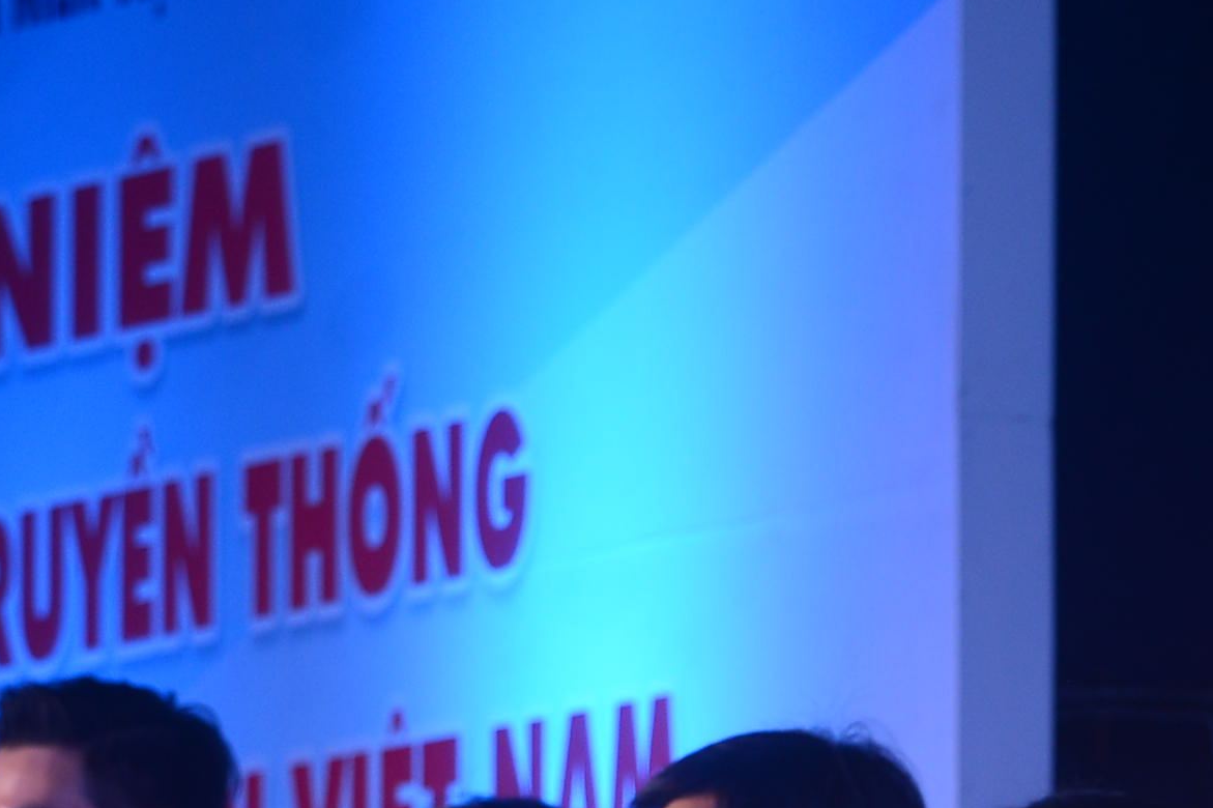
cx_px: 2277
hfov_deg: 3.2
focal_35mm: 636
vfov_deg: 2.2
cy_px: 1442
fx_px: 21422
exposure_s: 1/320
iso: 500
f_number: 3.5
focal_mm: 165
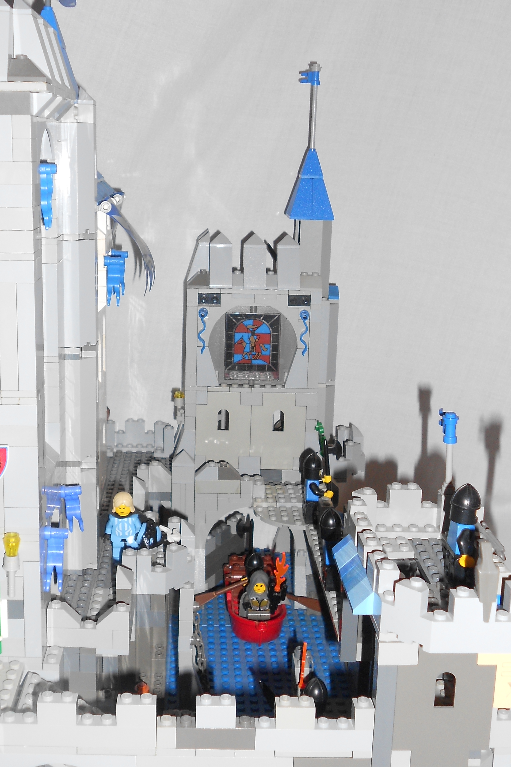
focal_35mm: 44
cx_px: 195
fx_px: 937
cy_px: 328
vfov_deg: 44.4
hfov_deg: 30.4
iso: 80
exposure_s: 1/30
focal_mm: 5.8
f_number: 3.6
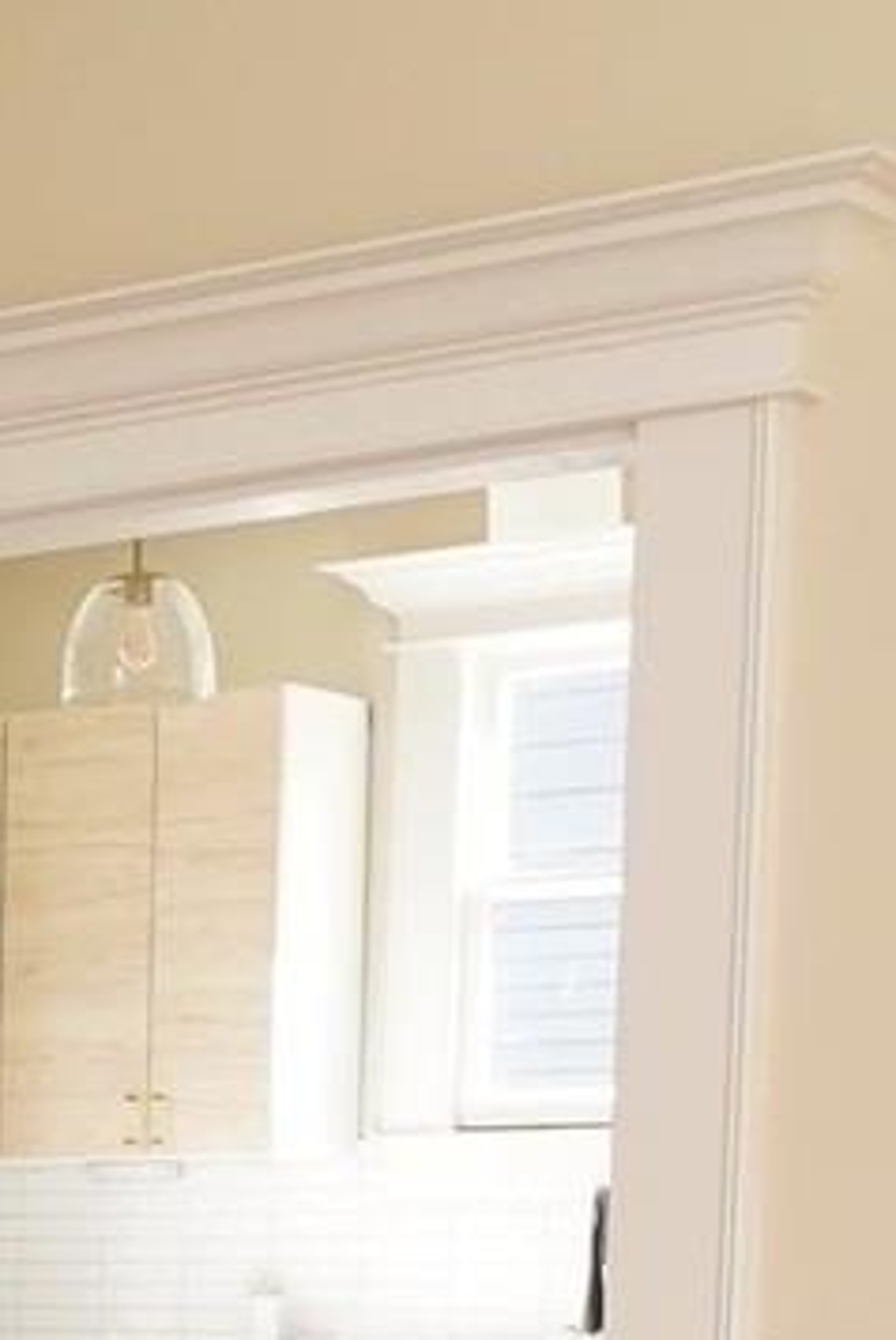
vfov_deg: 20.1
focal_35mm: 97
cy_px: 1476
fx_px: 3614
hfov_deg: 12.2
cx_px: -1028
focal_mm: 10
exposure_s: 1/160
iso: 500
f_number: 4
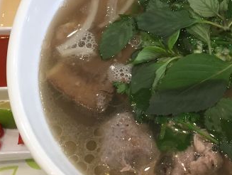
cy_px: 49
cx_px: 187
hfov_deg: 30.4
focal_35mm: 62
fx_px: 416
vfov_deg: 23.5
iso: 160
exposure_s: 1/33
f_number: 2.2
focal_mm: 4.15
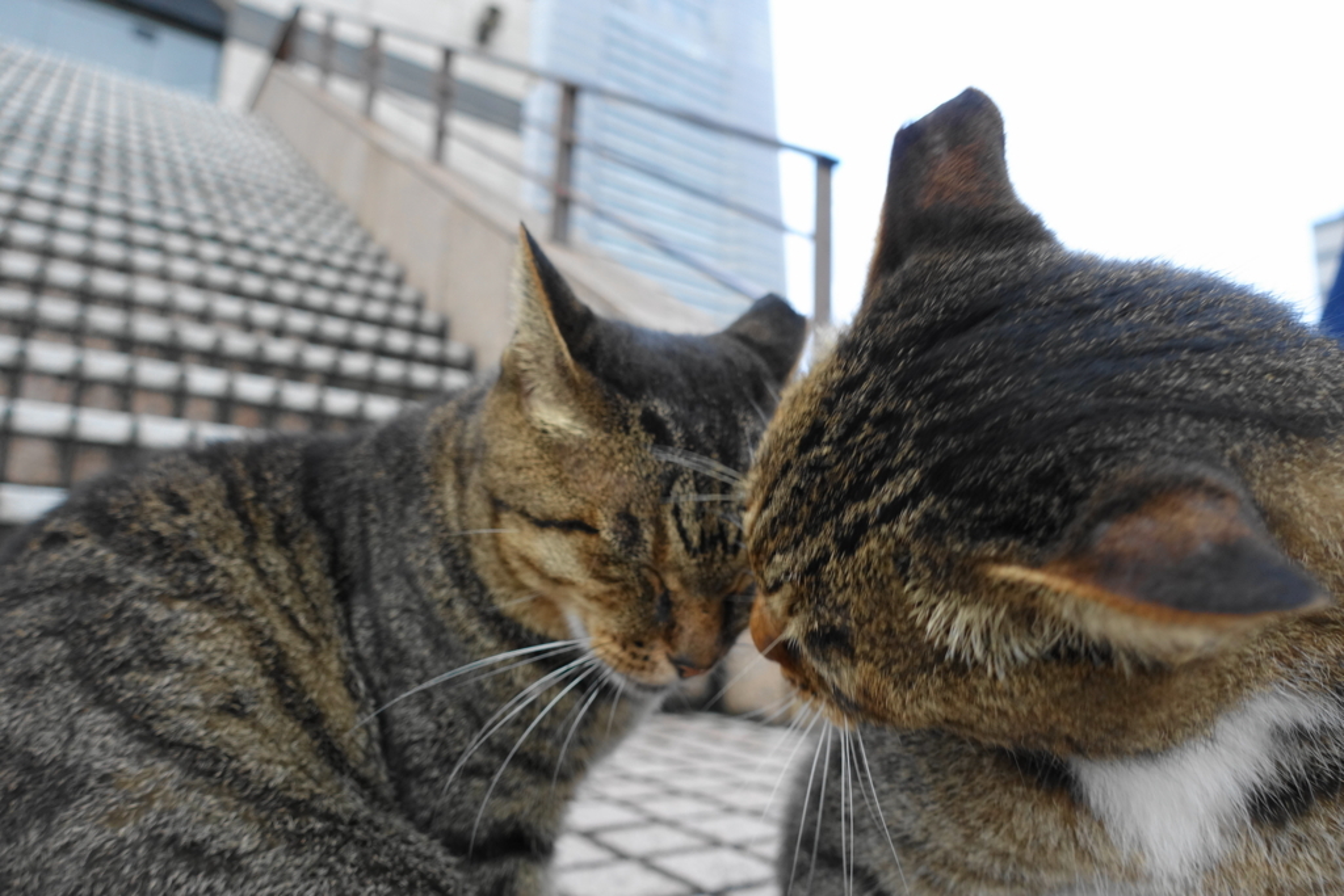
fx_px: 896
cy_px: 448
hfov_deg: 73.7
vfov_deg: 53.1
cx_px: 672
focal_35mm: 24
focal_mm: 8.8
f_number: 2.8
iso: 400
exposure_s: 1/200
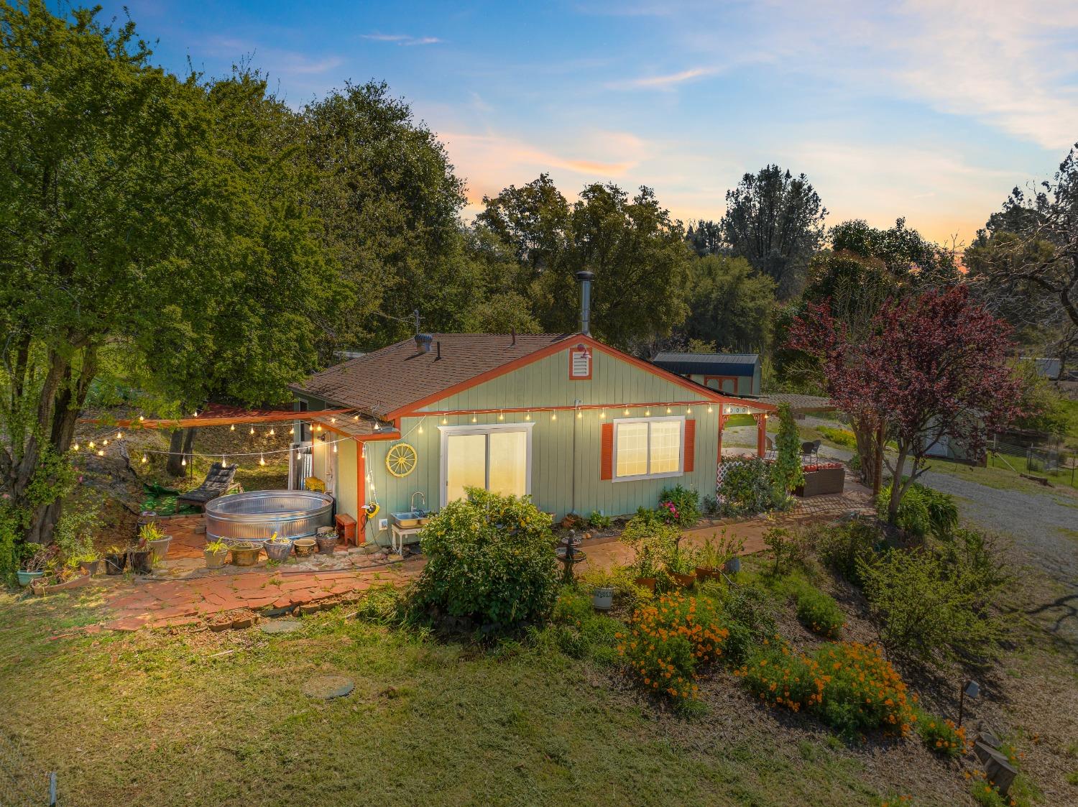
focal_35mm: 24
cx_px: 539
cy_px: 404
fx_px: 747
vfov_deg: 56.8
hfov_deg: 71.6
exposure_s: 1/1000
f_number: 2.8
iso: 190
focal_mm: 12.29
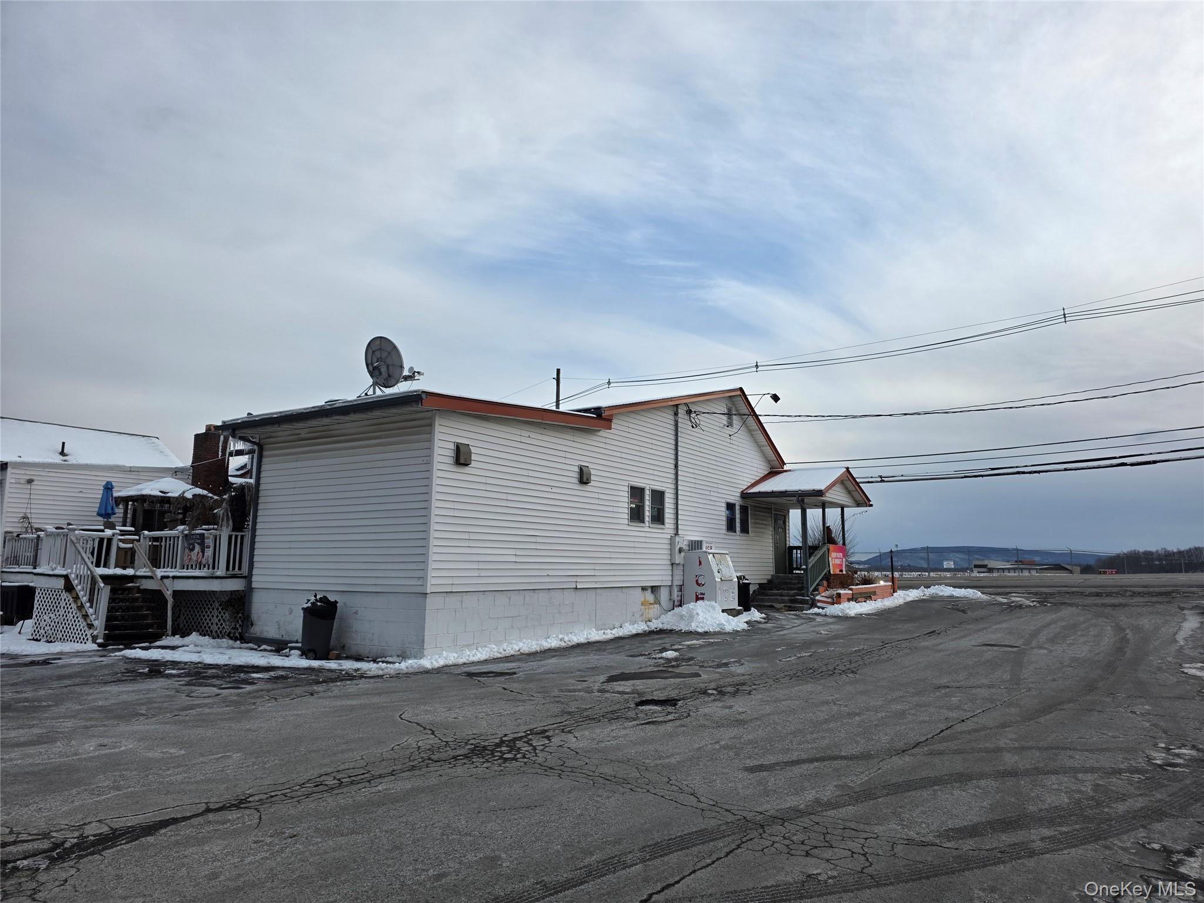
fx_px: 800
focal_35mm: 23
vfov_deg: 58.9
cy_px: 452
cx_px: 602
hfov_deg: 73.9
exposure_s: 1/3300
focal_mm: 6.3
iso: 80
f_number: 1.7
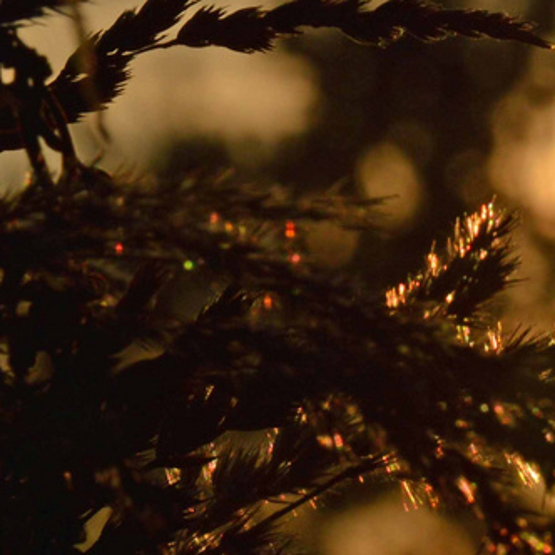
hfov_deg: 2.7
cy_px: 267
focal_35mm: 655
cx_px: 731
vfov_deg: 2.7
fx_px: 11883
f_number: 20
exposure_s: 1/1250
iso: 200
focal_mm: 105
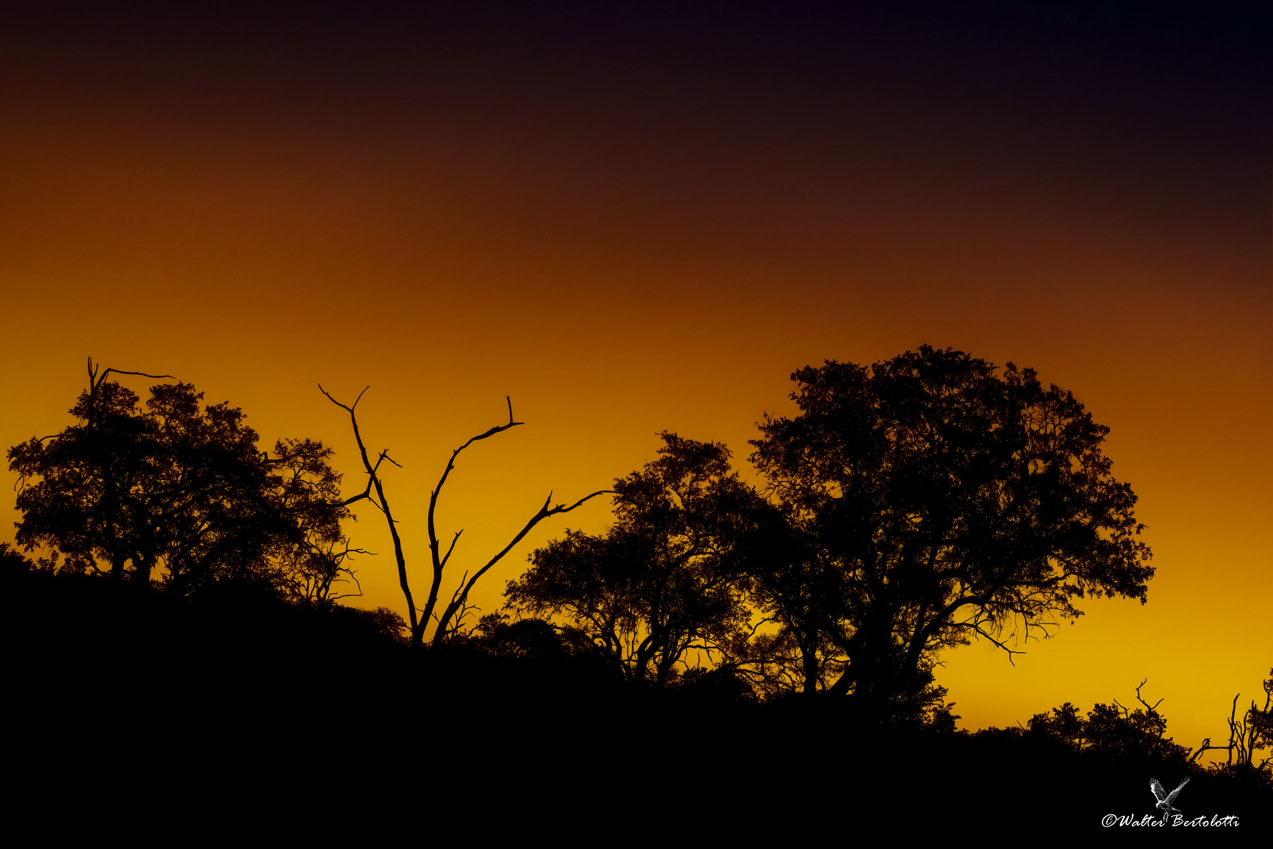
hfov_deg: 28.8
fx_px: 2475
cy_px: 424
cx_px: 636
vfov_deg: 19.5
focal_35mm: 70
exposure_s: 1/1250
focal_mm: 70
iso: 1250
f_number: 2.8
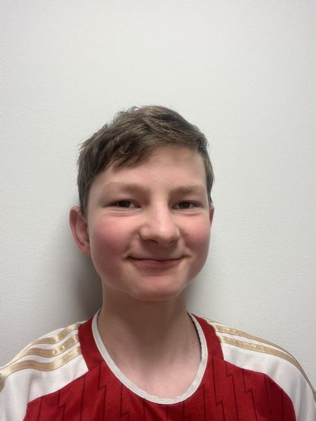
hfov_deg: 46.8
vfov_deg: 60.0
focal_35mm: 30
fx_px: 365
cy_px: 210
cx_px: 158
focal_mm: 2.71
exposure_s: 1/50
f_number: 2.2
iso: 80
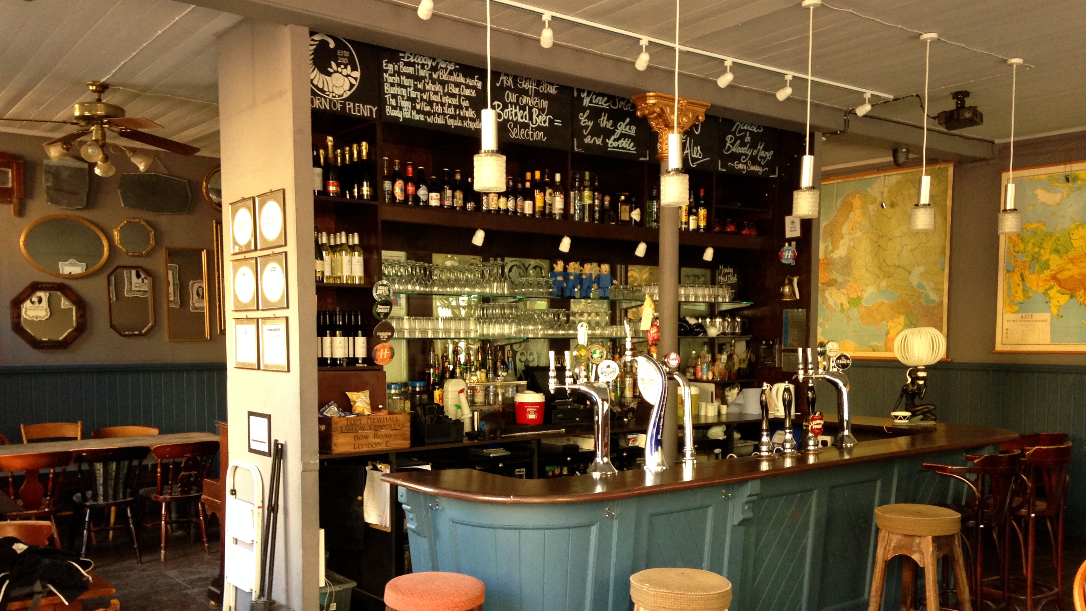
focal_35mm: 36
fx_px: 1037
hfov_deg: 55.3
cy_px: 394
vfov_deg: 32.6
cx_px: 543
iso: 160
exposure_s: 1/20
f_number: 2.4
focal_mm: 4.12
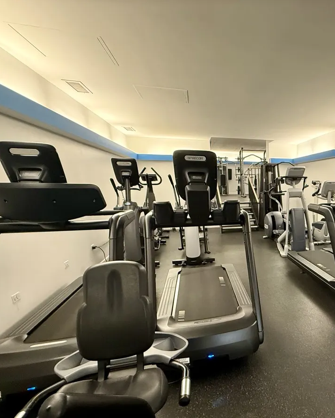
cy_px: 252
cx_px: 289
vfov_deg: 74.2
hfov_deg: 56.3
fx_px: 272
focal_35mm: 22
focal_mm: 2.22
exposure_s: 1/60
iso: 400
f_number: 2.2
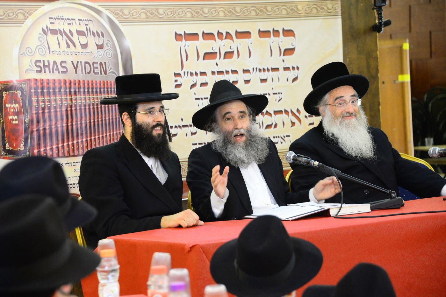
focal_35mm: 135
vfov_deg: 10.2
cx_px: 223
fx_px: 1672
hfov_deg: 15.2
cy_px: 148
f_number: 5.6
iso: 3200
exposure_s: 1/80
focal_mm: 135
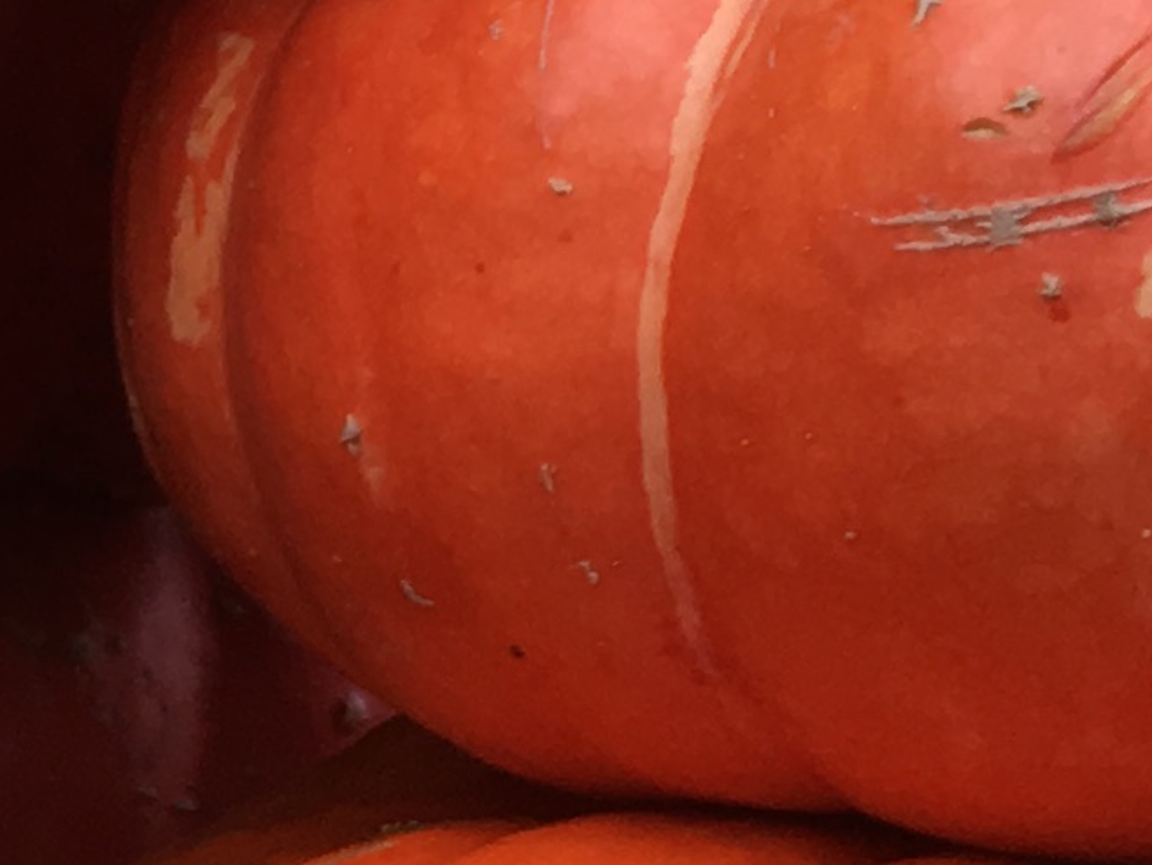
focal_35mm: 178
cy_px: 772
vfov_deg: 8.3
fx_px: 5925
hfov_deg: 10.1
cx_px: -1298
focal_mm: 4.15
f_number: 2.2
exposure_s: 1/263
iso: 25
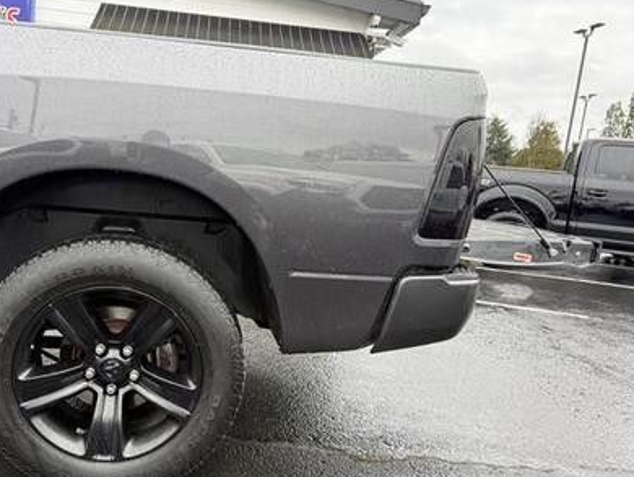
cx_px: 245
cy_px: 287
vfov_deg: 45.2
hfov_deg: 57.7
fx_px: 568
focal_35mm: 31
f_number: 1.78
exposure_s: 1/353
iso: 80
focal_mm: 6.76
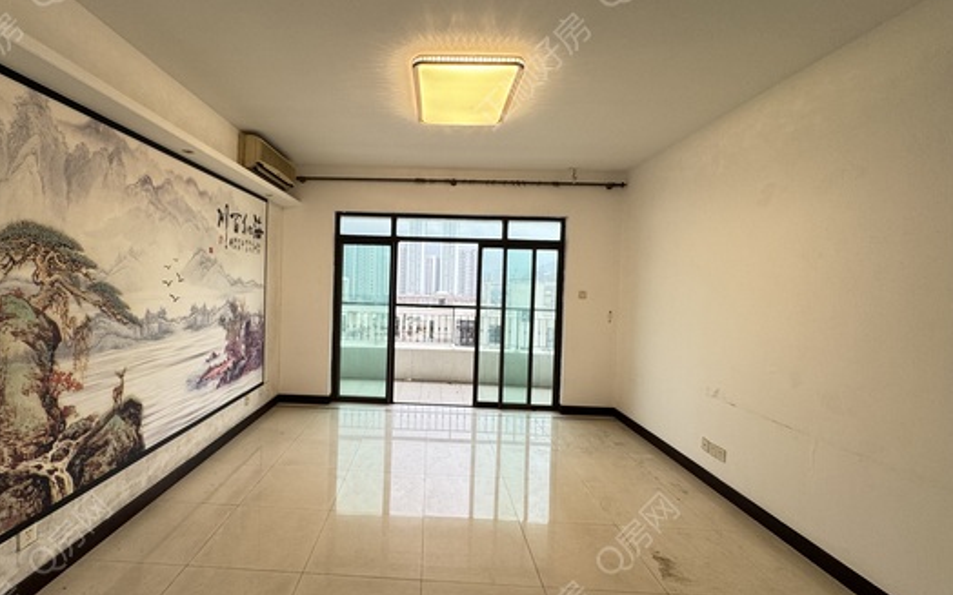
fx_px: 441
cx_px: 413
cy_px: 293
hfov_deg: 93.8
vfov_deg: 67.9
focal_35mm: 17
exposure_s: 1/99
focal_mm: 2.22
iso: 125
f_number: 2.2
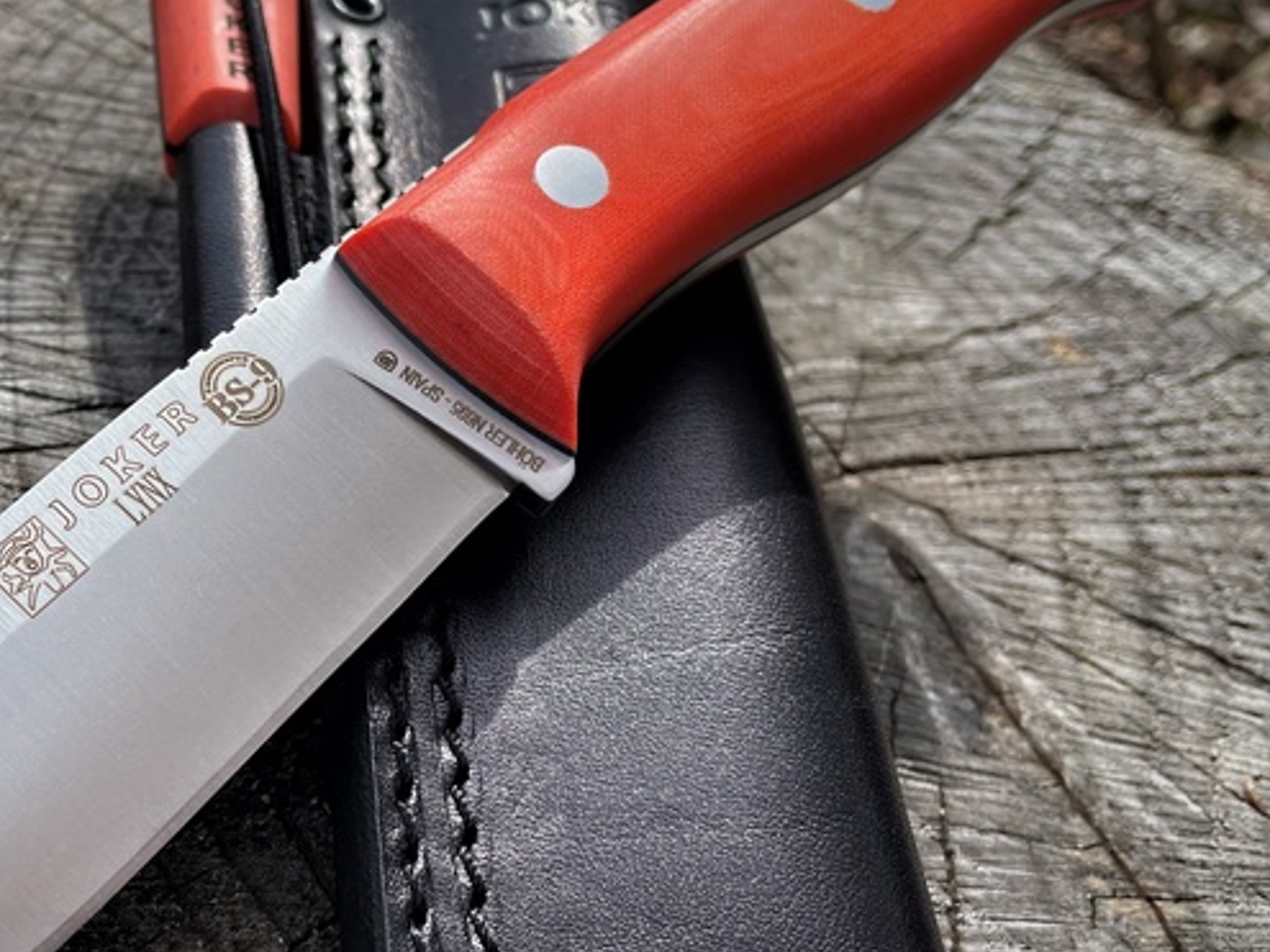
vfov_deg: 34.3
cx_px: 264
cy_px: 516
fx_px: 1541
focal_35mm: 42
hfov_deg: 42.9
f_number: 1.6
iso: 32
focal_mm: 4.2
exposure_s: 1/1276
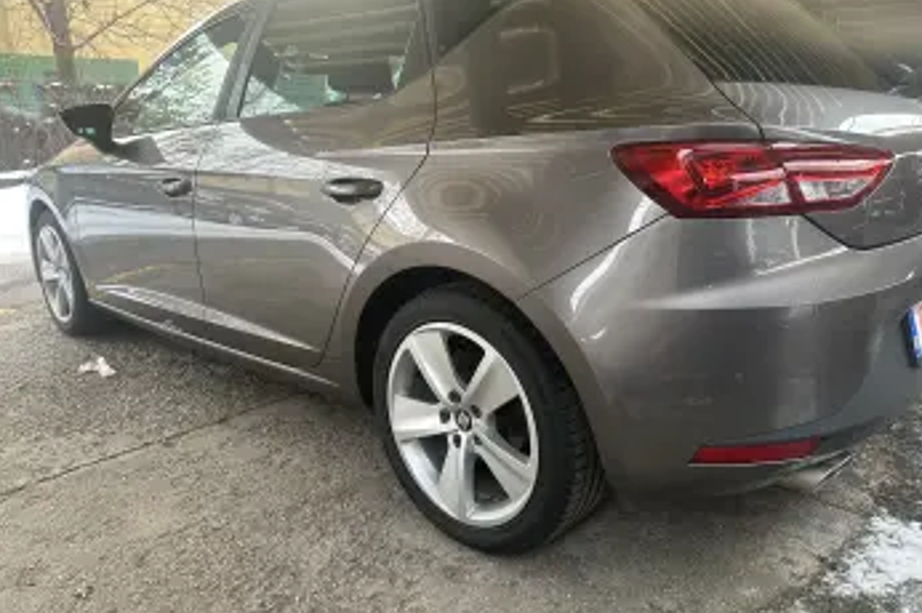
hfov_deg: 69.4
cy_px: 296
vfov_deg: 49.5
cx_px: 469
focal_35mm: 26
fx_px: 665
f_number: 1.78
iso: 200
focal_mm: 6.86
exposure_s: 1/121
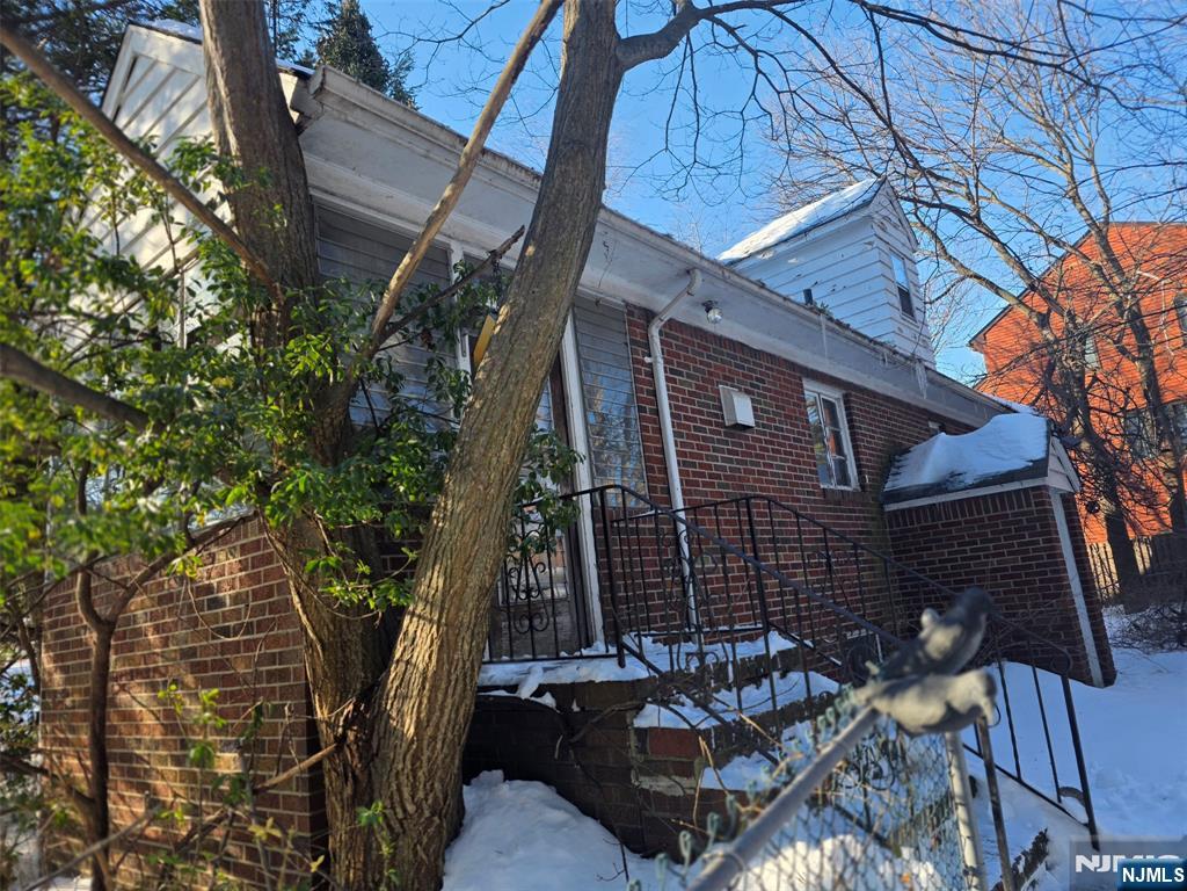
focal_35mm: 23
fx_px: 789
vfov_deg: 58.9
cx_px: 594
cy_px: 446
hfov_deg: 73.9
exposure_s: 1/1429
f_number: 1.7
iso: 80
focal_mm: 6.3
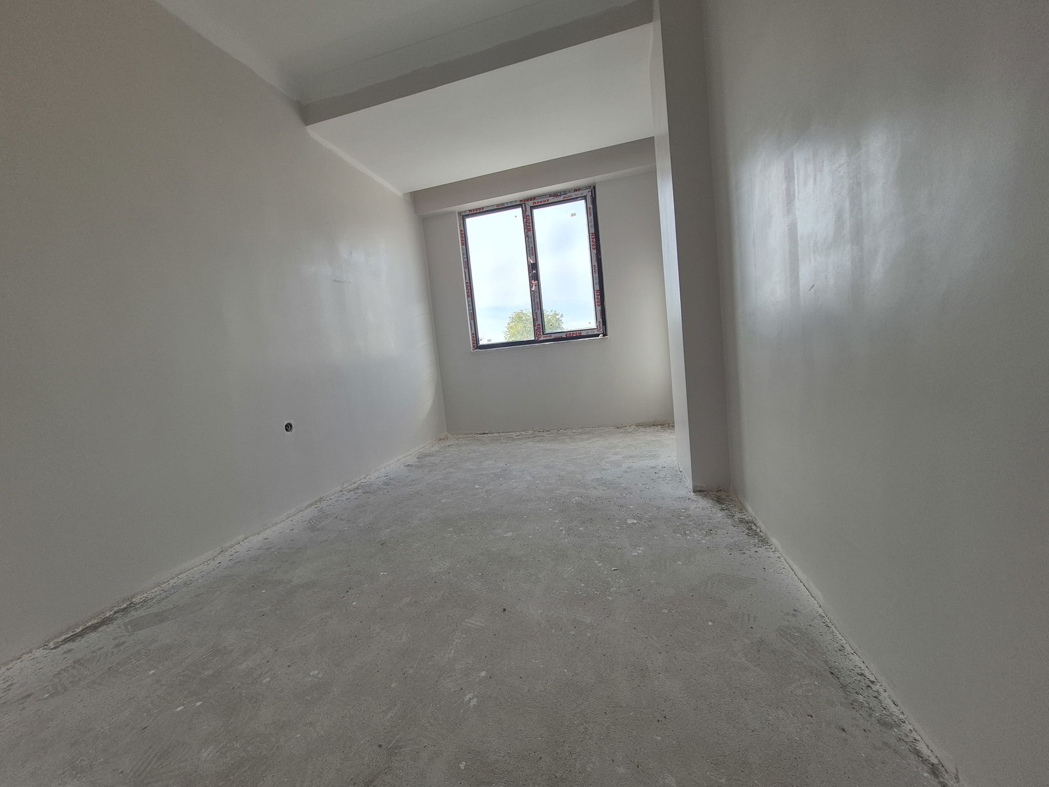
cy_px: 394
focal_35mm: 13
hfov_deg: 106.2
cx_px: 524
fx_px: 394
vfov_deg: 89.9
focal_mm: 1.74
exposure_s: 1/296
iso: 50
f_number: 2.2
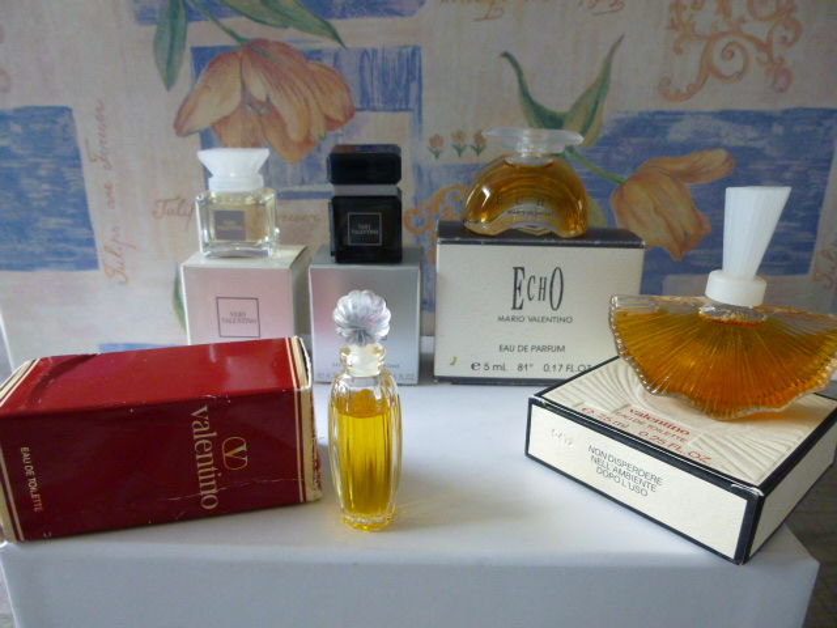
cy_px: 314
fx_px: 604
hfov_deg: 69.4
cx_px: 418
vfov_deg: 54.9
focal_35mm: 25
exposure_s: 1/20
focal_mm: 4.5
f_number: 3.1
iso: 400
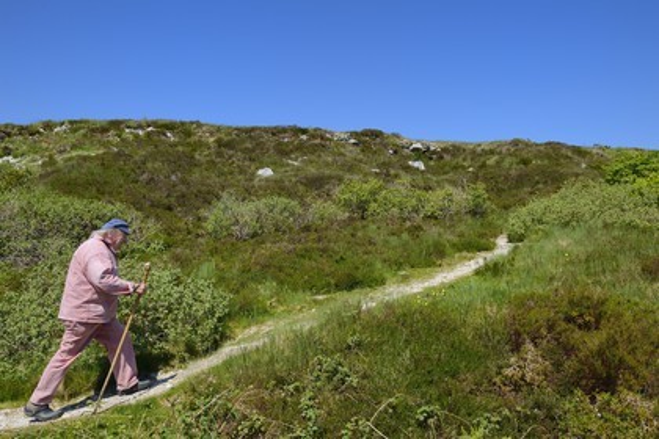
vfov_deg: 49.6
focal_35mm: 26
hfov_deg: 69.4
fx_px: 476
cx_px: 330
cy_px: 220
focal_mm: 26
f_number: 9
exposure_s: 1/500
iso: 200
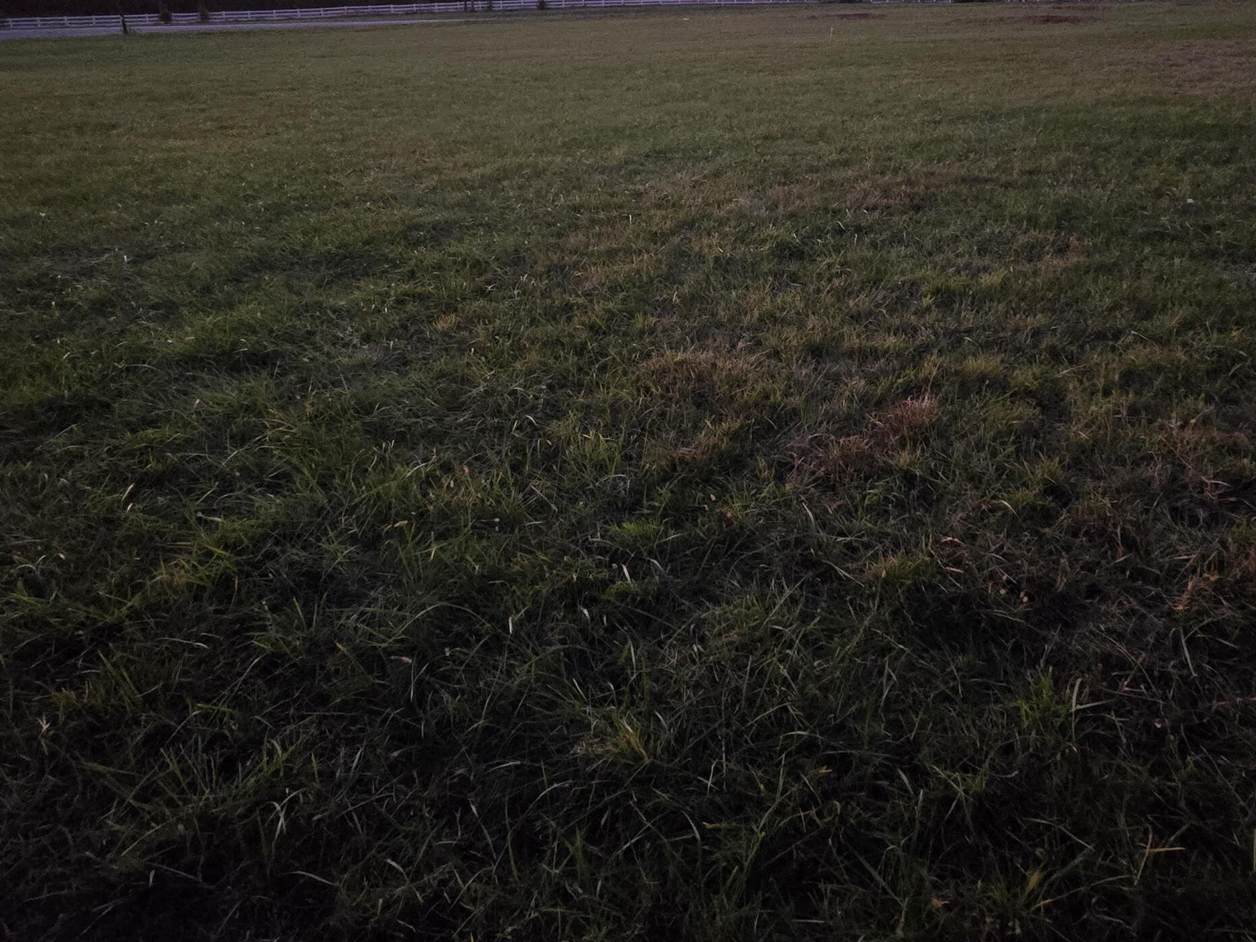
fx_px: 762
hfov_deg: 78.5
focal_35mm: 21
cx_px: 722
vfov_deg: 58.9
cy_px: 198
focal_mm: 2.2
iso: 1250
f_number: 2.2
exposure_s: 1/60
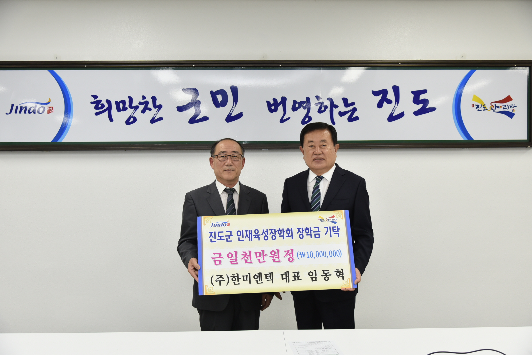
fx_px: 562
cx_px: 266
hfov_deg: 50.7
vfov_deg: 35.1
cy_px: 178
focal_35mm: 38
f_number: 4.5
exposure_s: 1/125
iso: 640
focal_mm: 38
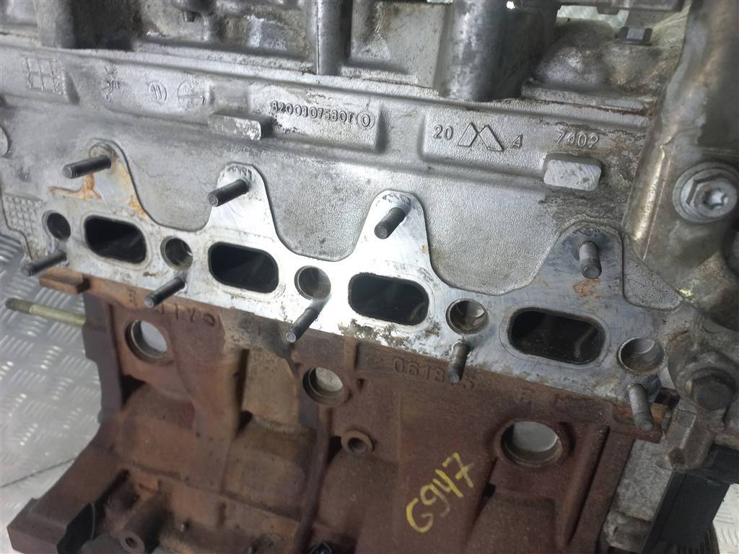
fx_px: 534
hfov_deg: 69.4
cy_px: 277
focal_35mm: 25
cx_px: 370
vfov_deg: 54.9
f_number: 1.8
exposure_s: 1/50
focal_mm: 4.6
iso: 80
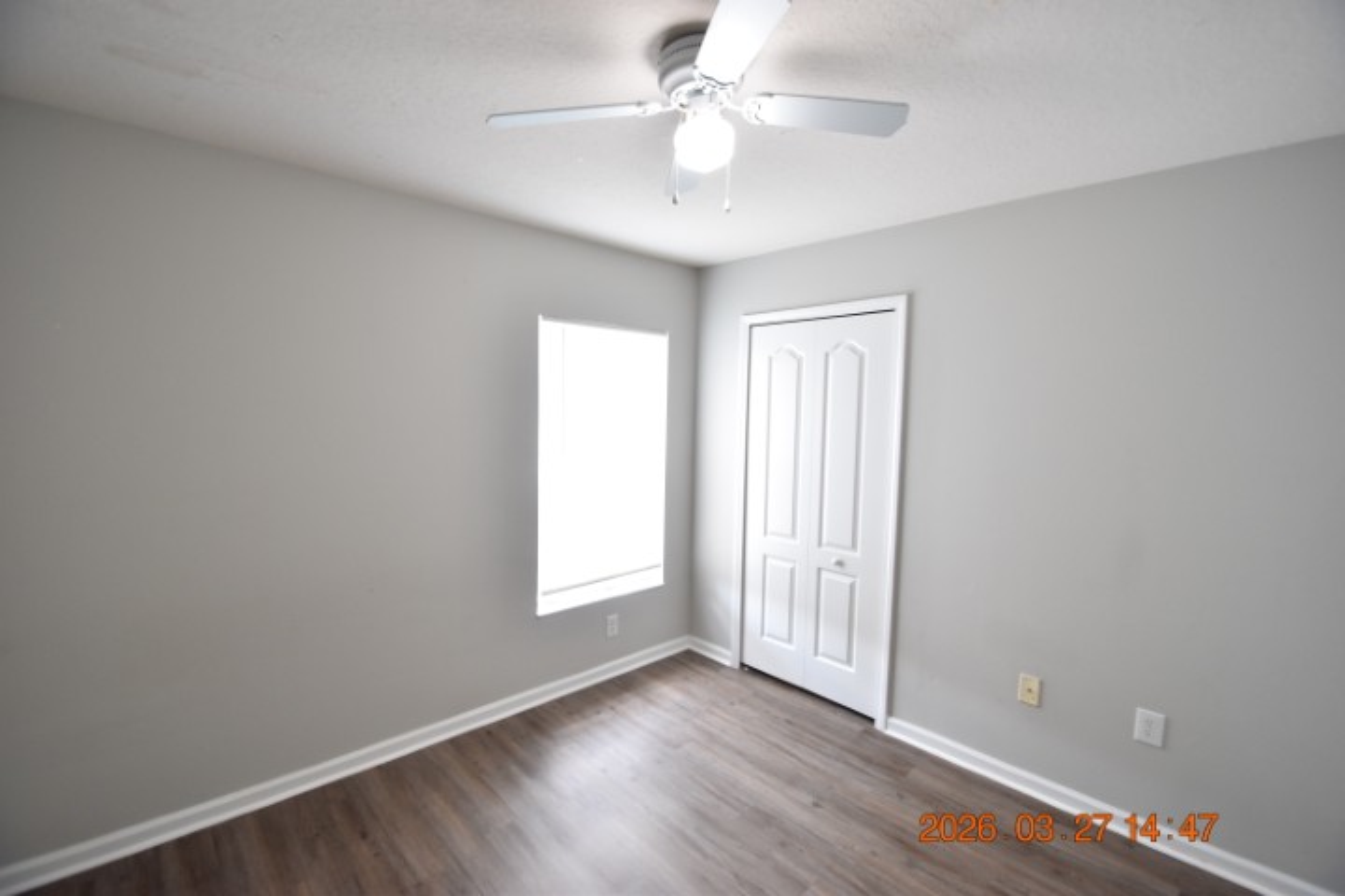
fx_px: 560
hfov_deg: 100.4
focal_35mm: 15
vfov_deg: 77.3
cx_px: 672
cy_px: 448
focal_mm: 10
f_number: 3.5
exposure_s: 1/90
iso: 800
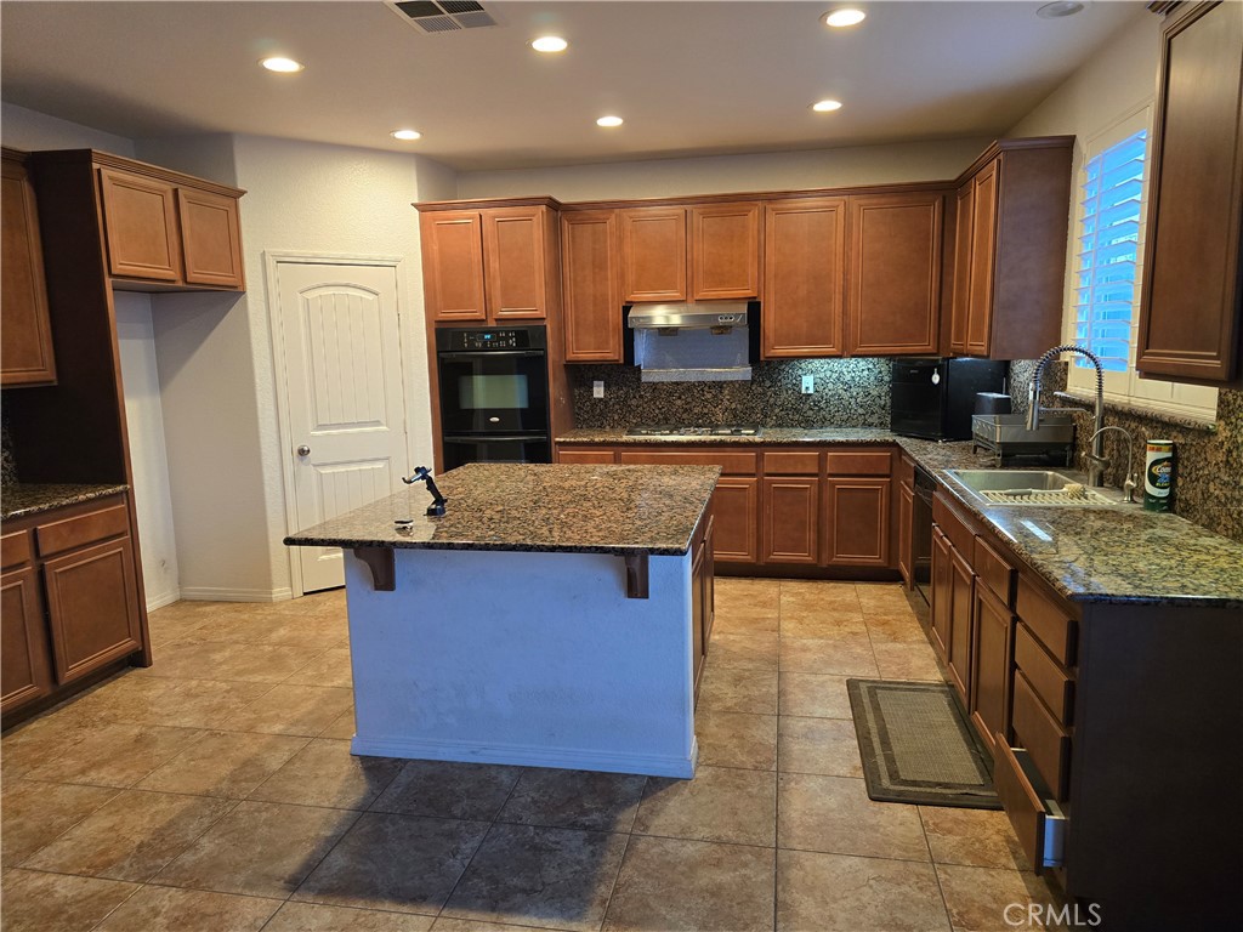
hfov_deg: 73.9
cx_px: 622
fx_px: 826
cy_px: 466
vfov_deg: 58.9
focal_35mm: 23
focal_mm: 6.3
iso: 640
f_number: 1.7
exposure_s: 1/120
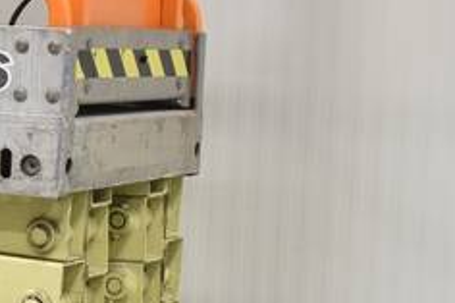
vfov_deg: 8.2
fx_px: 2122
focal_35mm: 168
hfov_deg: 11.7
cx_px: -220
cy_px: 118
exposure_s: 1/25
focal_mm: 22
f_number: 6.3
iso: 800
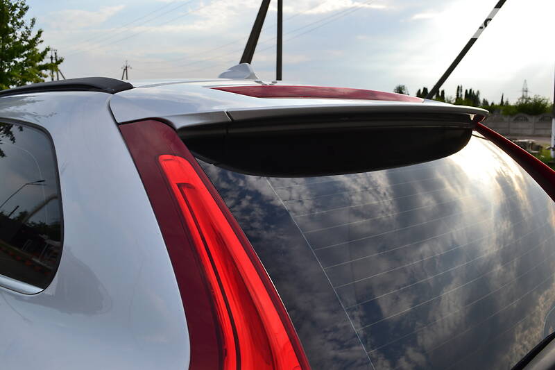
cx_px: 278
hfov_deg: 61.9
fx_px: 462
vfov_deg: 43.6
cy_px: 185
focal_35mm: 30
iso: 200
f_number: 9
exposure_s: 1/320
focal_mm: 20
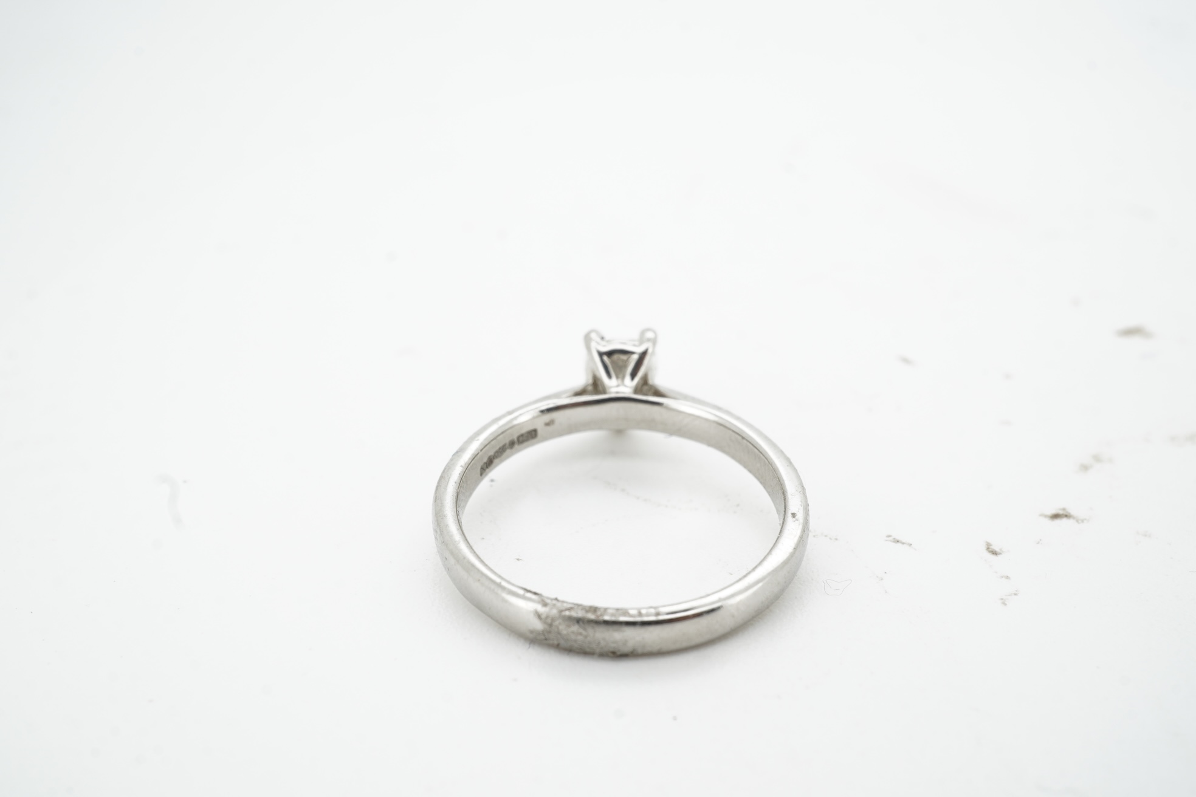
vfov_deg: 29.9
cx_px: 598
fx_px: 1495
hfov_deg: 43.6
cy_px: 398
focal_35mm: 45
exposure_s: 1/80
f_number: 22
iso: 200
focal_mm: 30
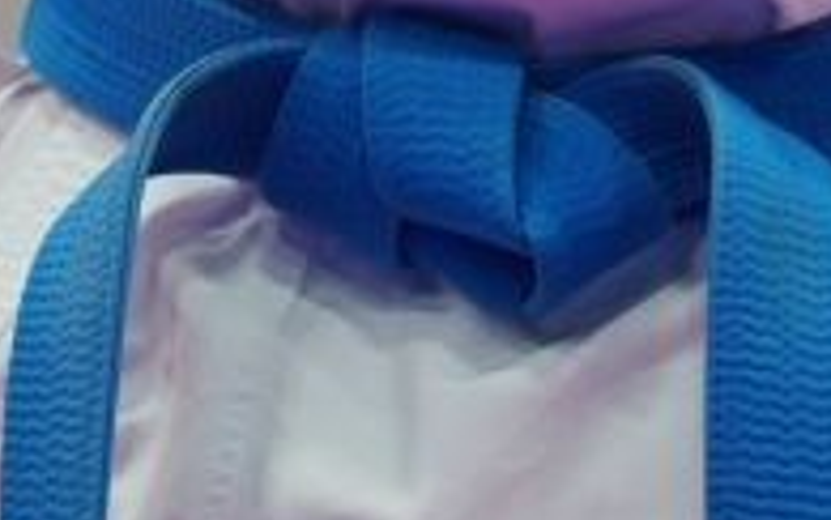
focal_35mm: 2509
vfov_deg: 0.5
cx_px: 648
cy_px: -550
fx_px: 56839
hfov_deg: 0.8
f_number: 2.8
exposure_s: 1/500
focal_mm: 400
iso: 1250
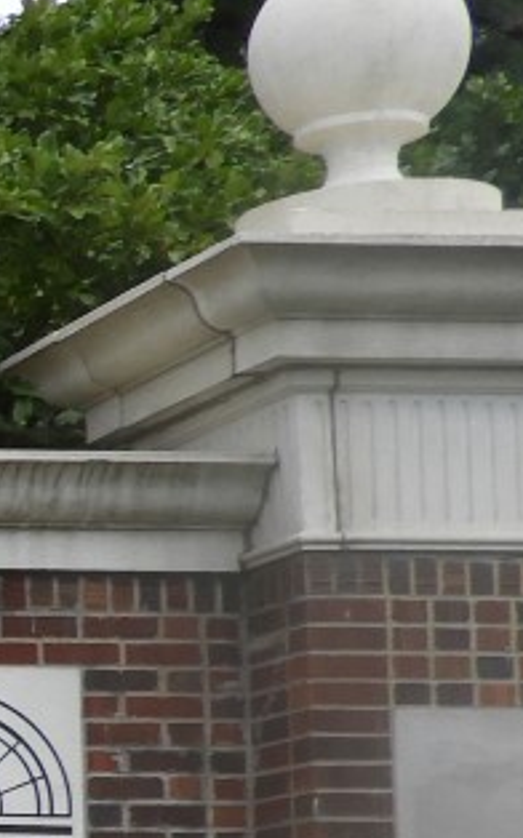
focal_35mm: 146
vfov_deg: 14.1
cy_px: 841
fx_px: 3333
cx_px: -1380
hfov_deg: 7.2
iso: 100
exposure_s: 1/800
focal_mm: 5.4
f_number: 3.5
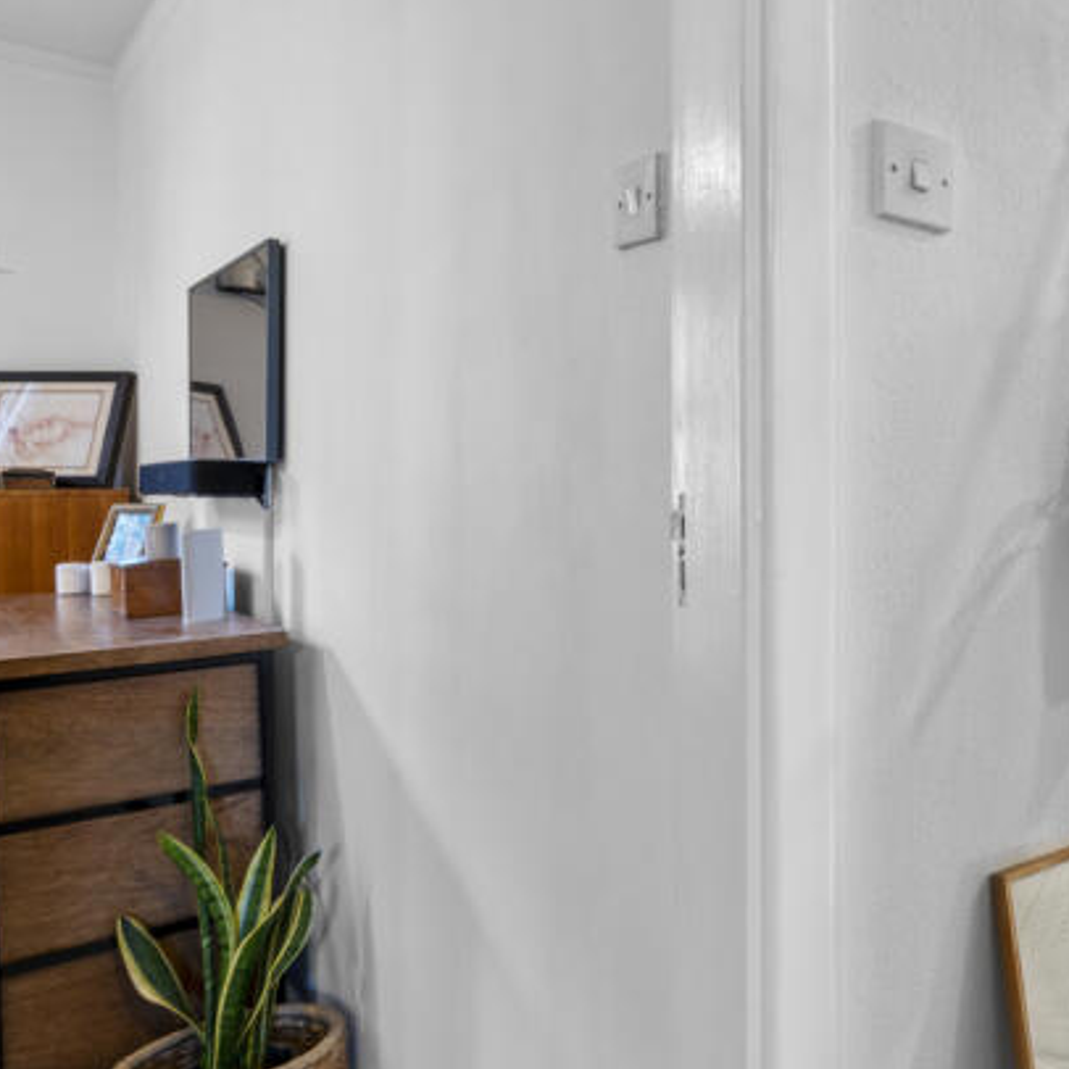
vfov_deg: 54.0
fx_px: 1048
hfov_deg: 45.8
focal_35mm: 30
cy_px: 496
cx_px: 1061
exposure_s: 1.3
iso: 200
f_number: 16
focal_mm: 14
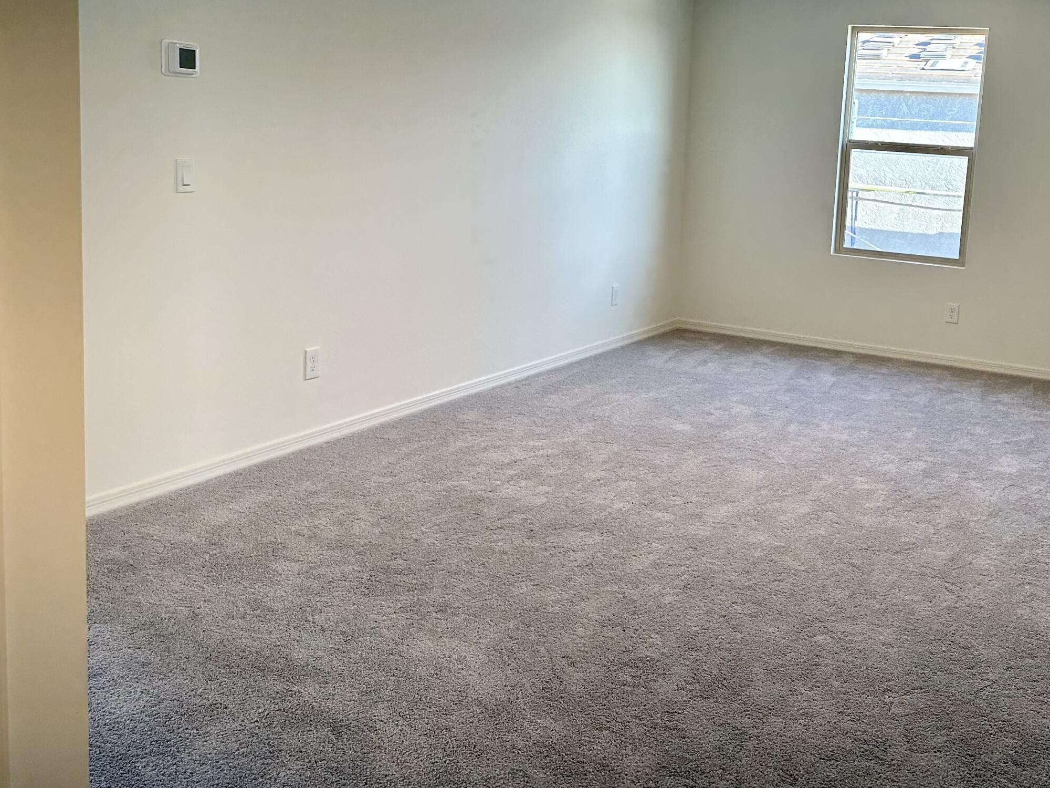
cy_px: 281
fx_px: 1092
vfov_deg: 39.3
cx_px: 759
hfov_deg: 49.7
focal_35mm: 36
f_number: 1.78
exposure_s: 1/120
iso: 160
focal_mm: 6.86
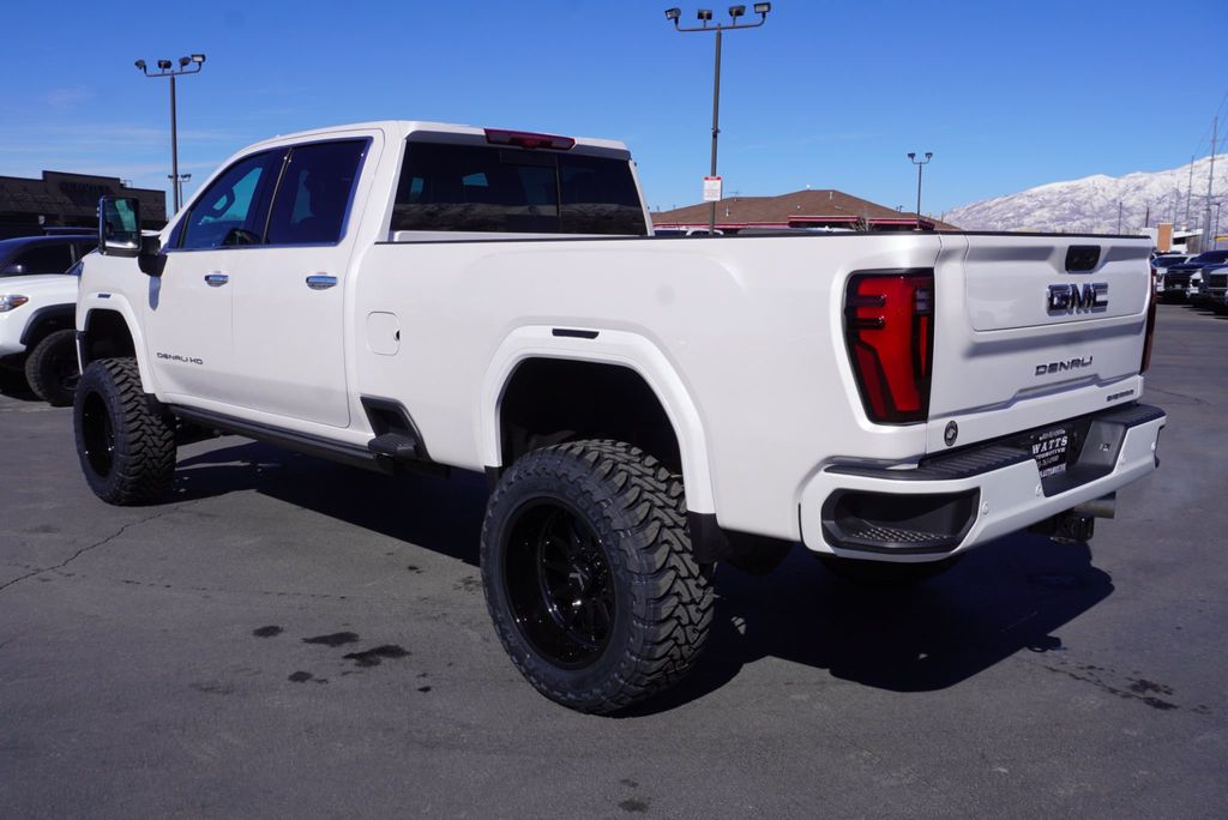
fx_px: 1075
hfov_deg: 59.5
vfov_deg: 41.8
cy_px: 410
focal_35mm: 32
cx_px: 614
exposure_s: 1/320
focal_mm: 21
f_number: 10
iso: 100
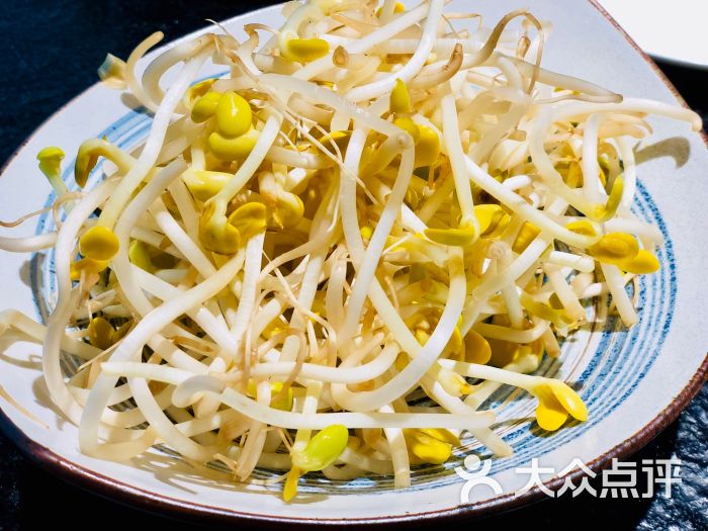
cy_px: 266
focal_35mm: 52
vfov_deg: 28.0
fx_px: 1064
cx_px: 354
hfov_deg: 36.8
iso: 40
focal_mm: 6
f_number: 2.4
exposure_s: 1/50
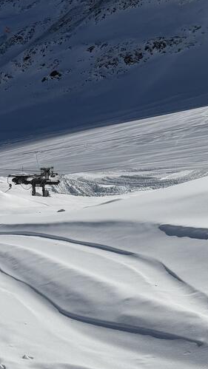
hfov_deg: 21.9
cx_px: 37
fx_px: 529
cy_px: 177
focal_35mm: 54
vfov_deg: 38.5
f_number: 1.78
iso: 100
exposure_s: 1/32258
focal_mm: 6.76
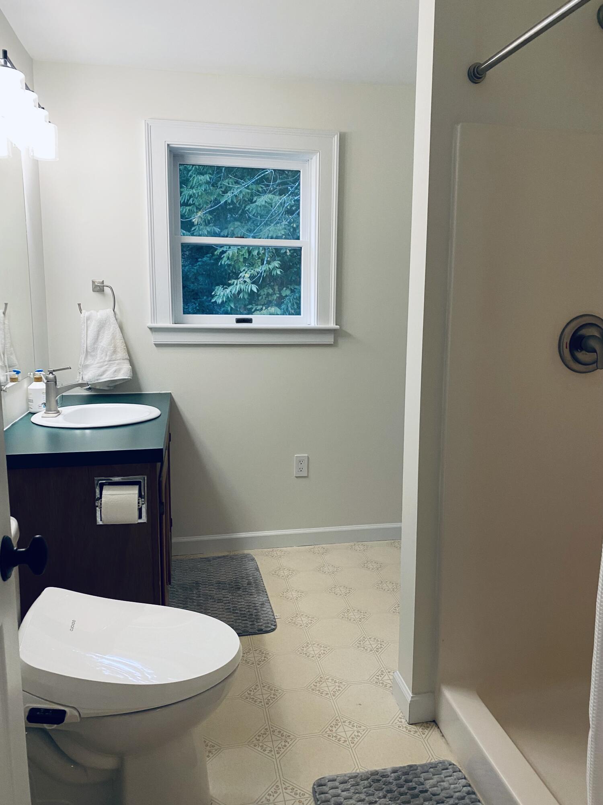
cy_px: 402
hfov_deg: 53.1
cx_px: 302
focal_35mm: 26
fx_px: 604
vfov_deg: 67.3
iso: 125
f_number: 1.8
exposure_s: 1/60
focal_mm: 4.25
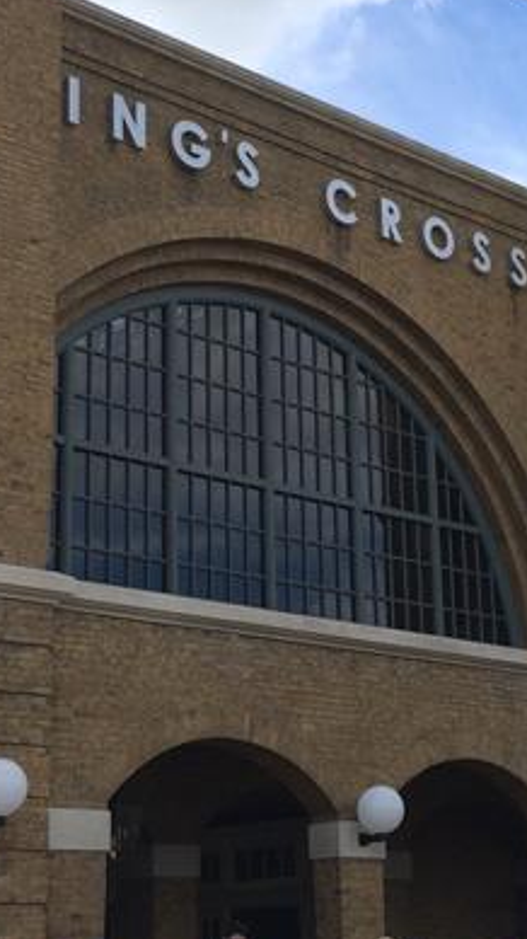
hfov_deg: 17.2
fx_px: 1740
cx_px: 351
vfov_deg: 30.2
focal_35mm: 70
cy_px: 439
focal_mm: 4.15
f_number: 2.2
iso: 32
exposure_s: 1/1709
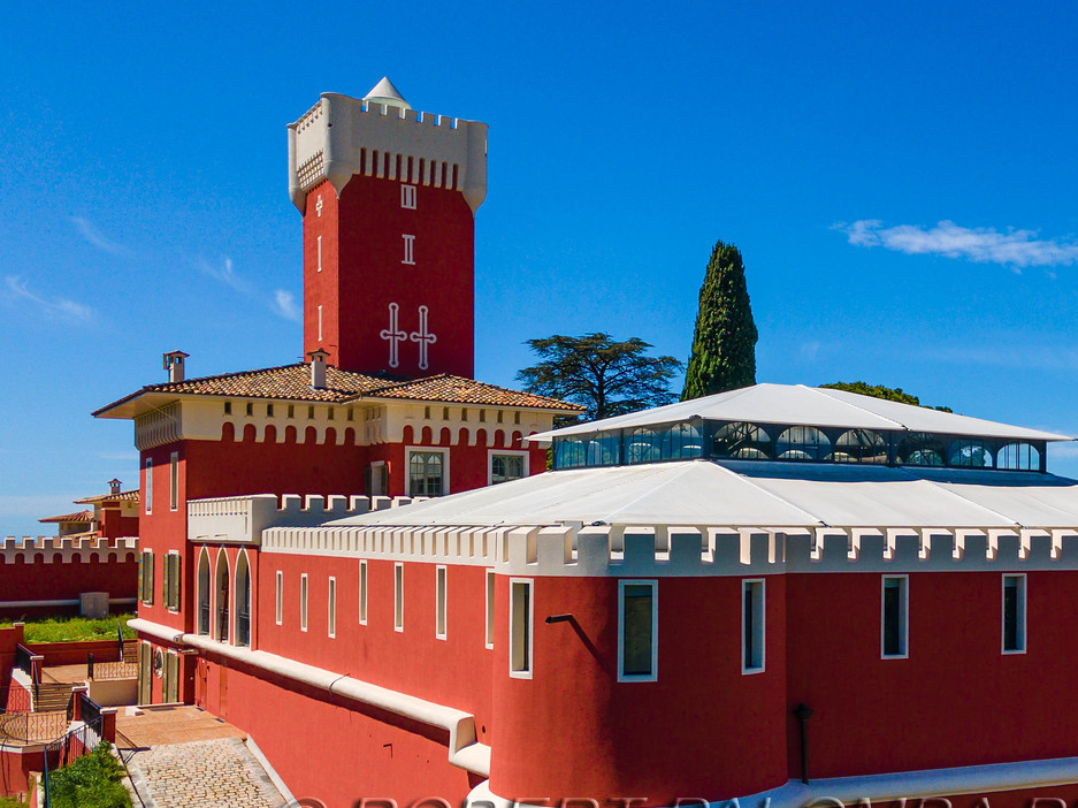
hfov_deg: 43.0
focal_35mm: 41
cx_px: 910
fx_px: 1276
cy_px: 513
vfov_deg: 34.9
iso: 110
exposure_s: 1/730
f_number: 2.8
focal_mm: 4.5
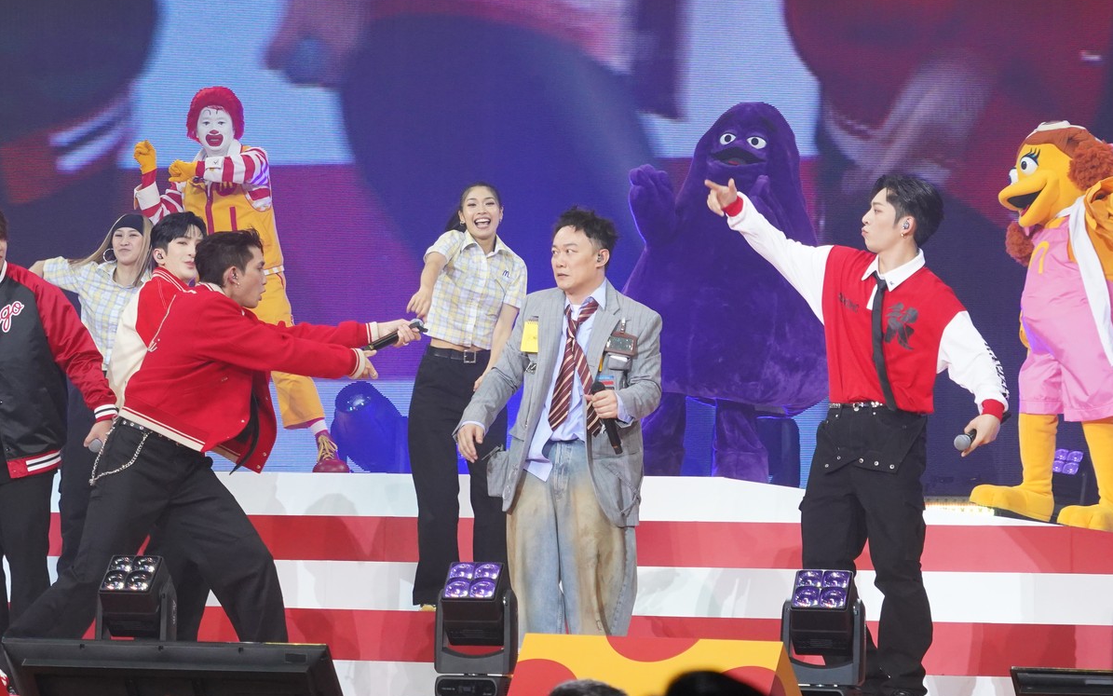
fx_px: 5339
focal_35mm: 176
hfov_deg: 11.9
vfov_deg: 7.5
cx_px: 557
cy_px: 344
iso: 3200
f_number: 8
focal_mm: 115
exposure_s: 1/400
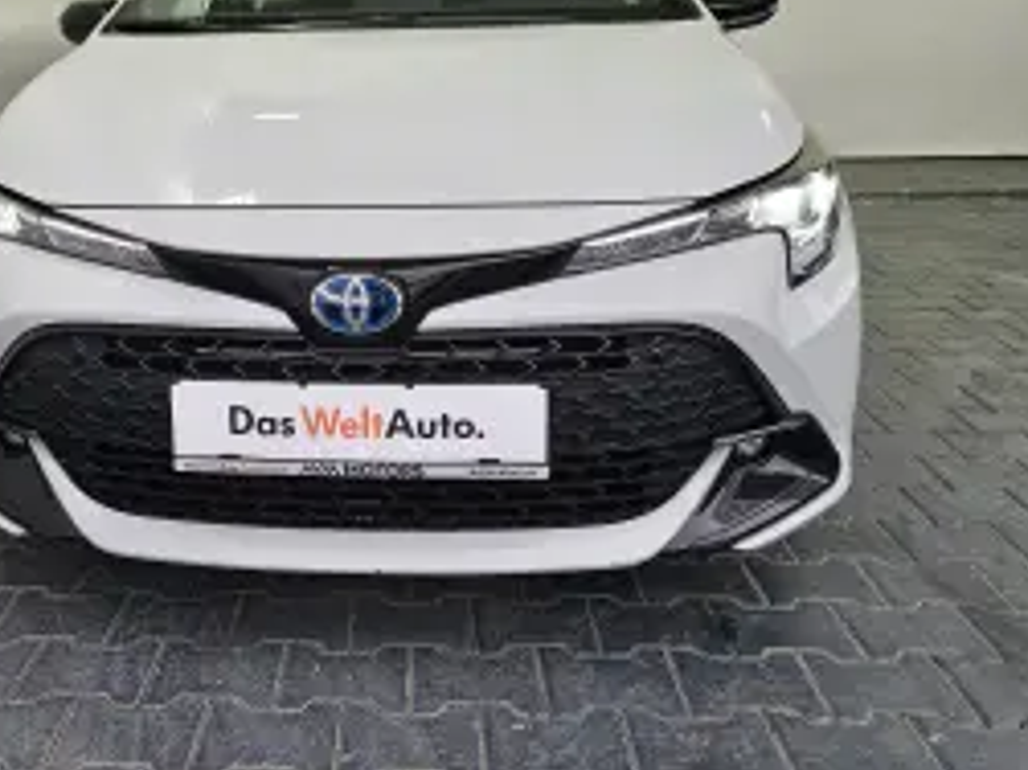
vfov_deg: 42.3
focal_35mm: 33
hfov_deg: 54.3
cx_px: 348
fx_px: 980
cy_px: 250
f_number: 1.7
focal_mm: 6.3
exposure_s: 1/359
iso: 100
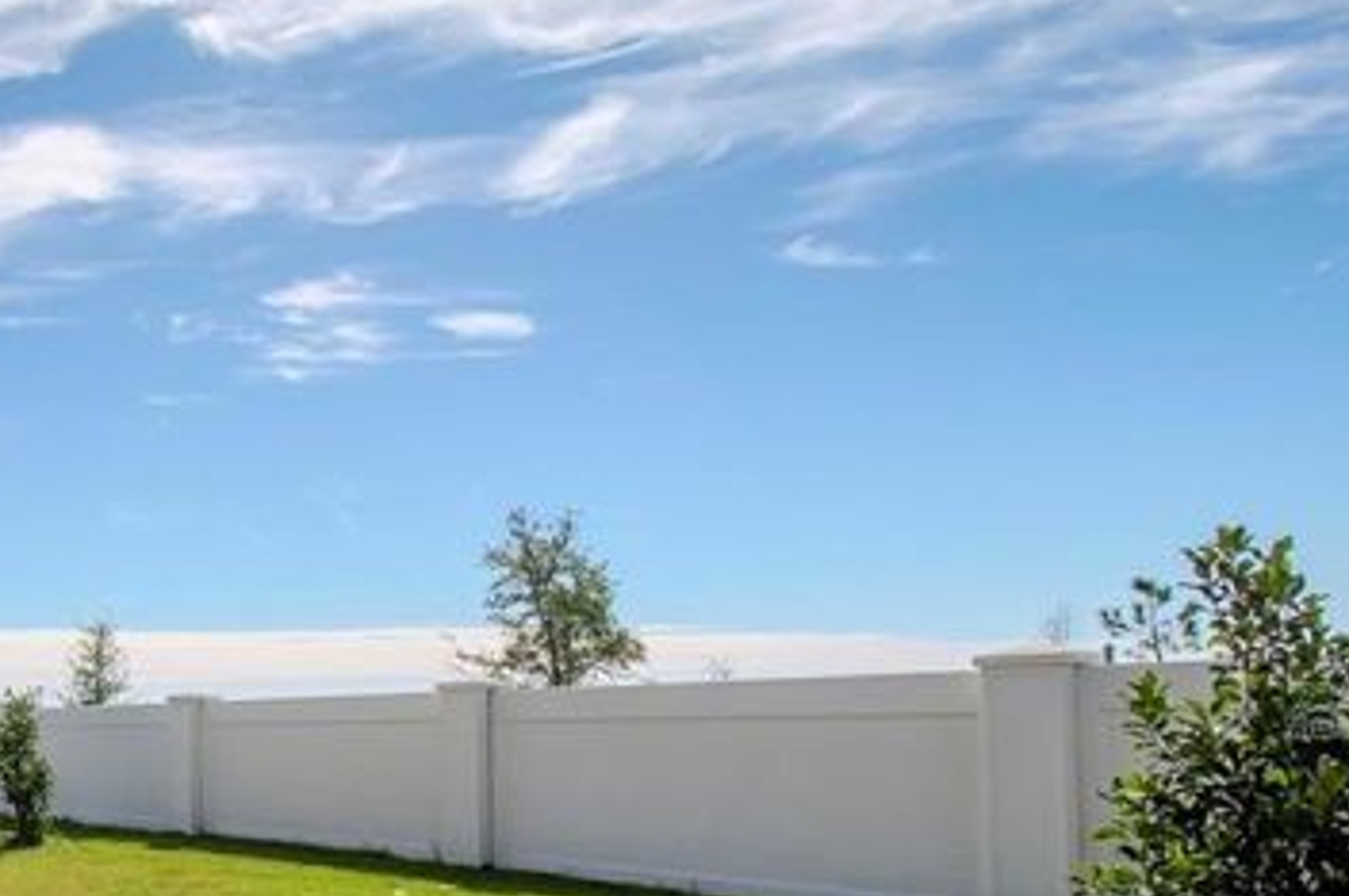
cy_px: 726
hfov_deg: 52.8
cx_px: 90
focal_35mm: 30
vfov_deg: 41.5
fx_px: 1123
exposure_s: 1/4000
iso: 800
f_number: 9
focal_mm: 10
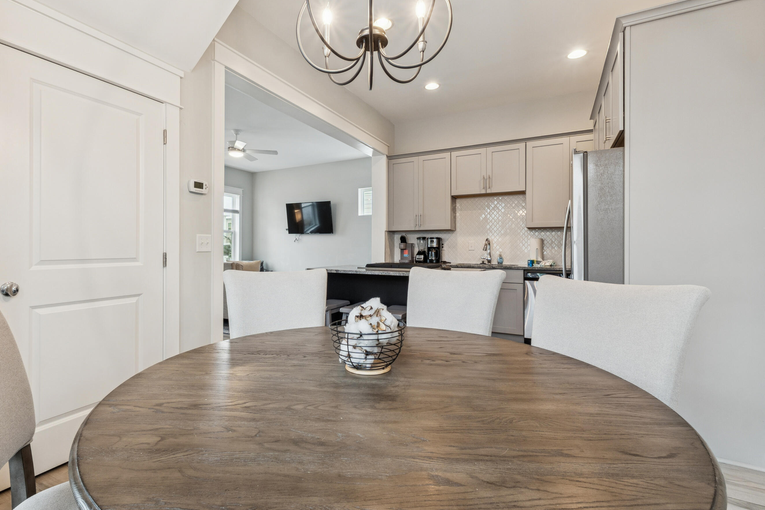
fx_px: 361
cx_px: 350
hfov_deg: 93.1
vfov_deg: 70.4
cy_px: 246
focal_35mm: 17
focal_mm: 10
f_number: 10
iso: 200
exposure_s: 1/15
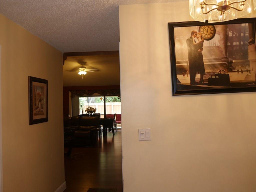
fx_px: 207
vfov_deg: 49.7
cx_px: 128
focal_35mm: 28
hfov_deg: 63.4
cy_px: 96
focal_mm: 14
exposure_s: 1/125
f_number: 3.5
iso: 640
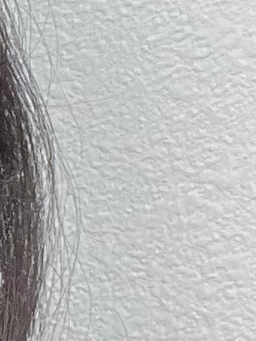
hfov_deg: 6.9
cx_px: -367
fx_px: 2010
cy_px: 104
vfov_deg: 9.7
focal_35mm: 204
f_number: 2.2
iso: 100
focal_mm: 2.71
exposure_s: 1/108
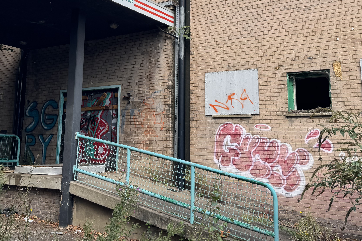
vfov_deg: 30.7
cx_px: 140
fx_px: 432
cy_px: 65
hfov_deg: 45.1
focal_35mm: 43
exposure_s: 1/1094
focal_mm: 6.76
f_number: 1.78
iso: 80
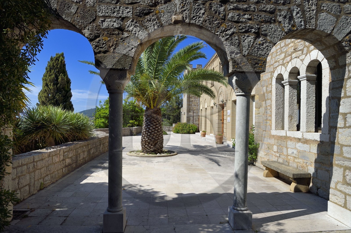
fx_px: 234
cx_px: 176
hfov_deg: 73.8
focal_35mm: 24
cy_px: 116
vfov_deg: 53.1
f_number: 14
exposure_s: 1/320
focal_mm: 24
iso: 200
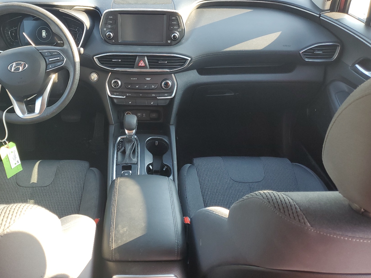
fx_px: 343
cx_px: 147
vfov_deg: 44.1
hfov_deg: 56.4
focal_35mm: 32
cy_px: 153
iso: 58
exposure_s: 1/100
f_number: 1.5
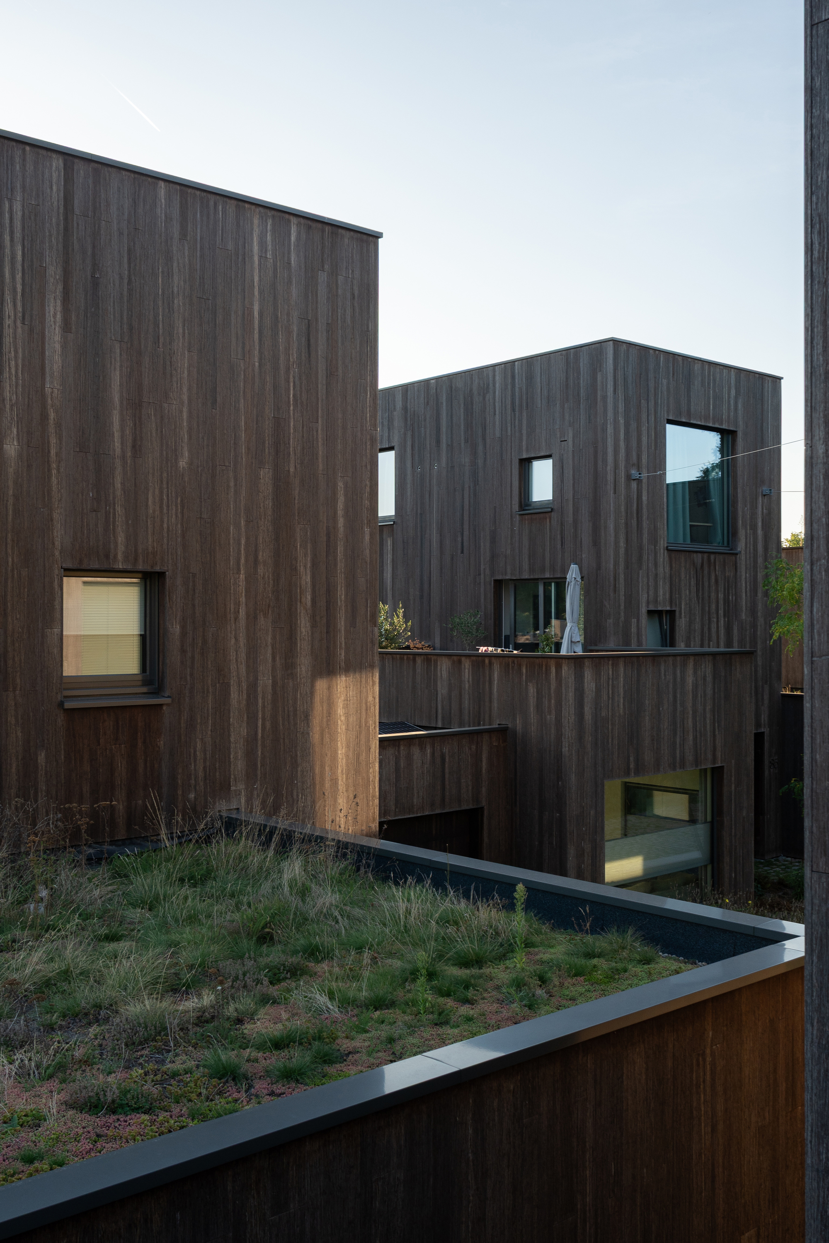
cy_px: 622
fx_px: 1243
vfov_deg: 53.1
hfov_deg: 36.9
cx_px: 414
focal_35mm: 36
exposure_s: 1/80
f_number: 8
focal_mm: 24
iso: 100
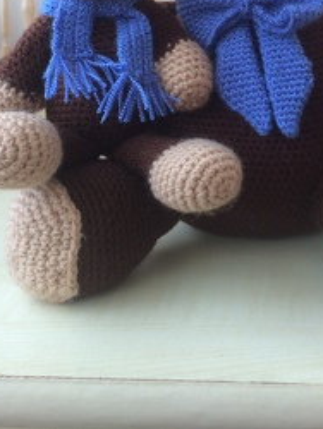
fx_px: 671
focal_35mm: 54
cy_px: 31
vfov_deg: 33.4
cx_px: 222
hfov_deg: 26.9
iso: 40
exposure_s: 1/50
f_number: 2.2
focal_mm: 4.15
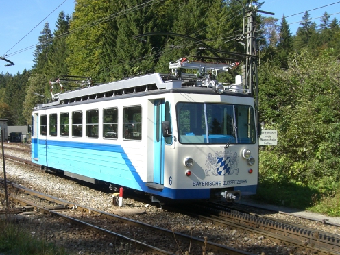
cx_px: 140
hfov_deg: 38.8
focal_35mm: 49
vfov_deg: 29.6
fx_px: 481
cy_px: 147
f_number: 4.3
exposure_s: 1/320
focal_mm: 6.2
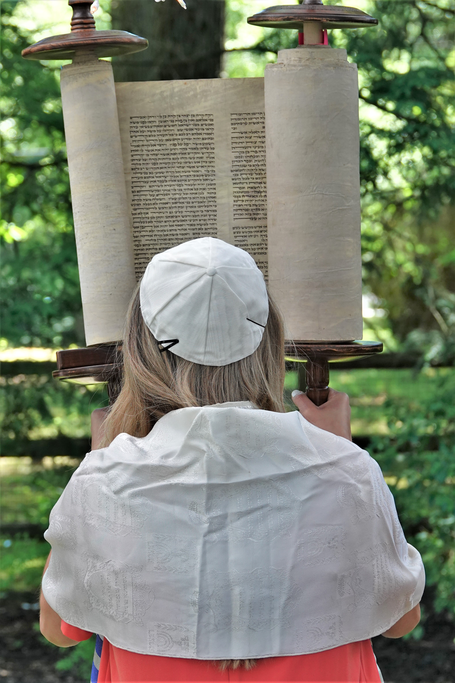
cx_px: 228
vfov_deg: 15.2
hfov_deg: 10.2
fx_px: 2559
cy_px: 342
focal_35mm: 135
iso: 250
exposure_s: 1/160
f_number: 4
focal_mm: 49.51
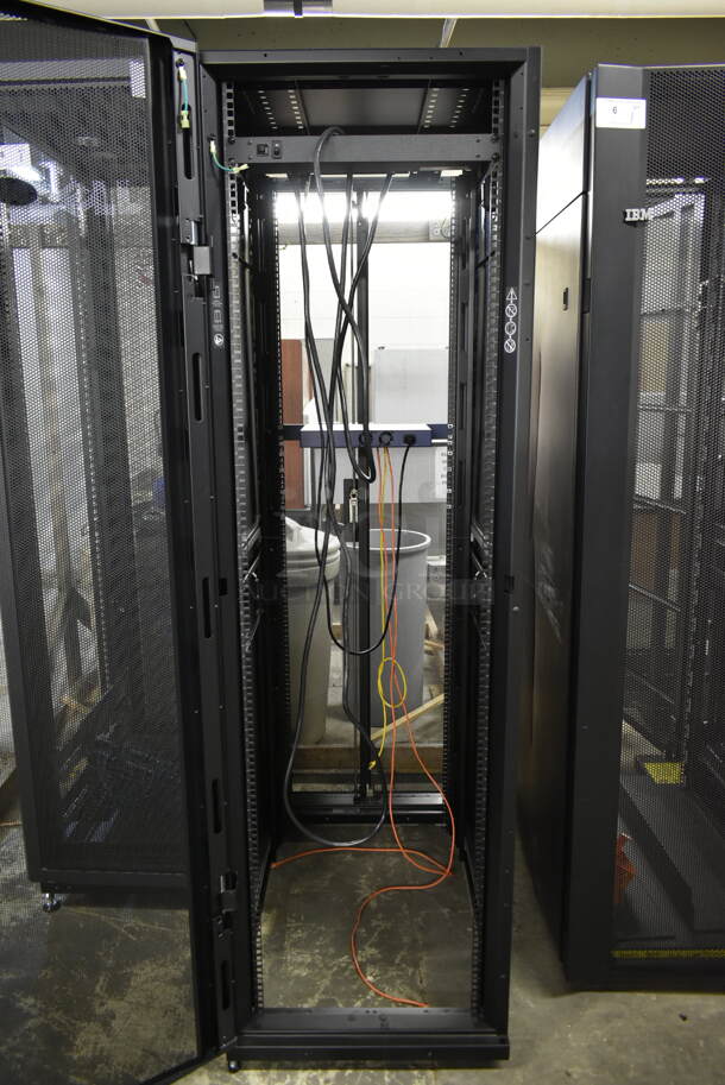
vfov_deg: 67.3
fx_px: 814
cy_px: 542
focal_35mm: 27
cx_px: 362
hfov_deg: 48.0
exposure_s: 1/30
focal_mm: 18
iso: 1400
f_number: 3.5
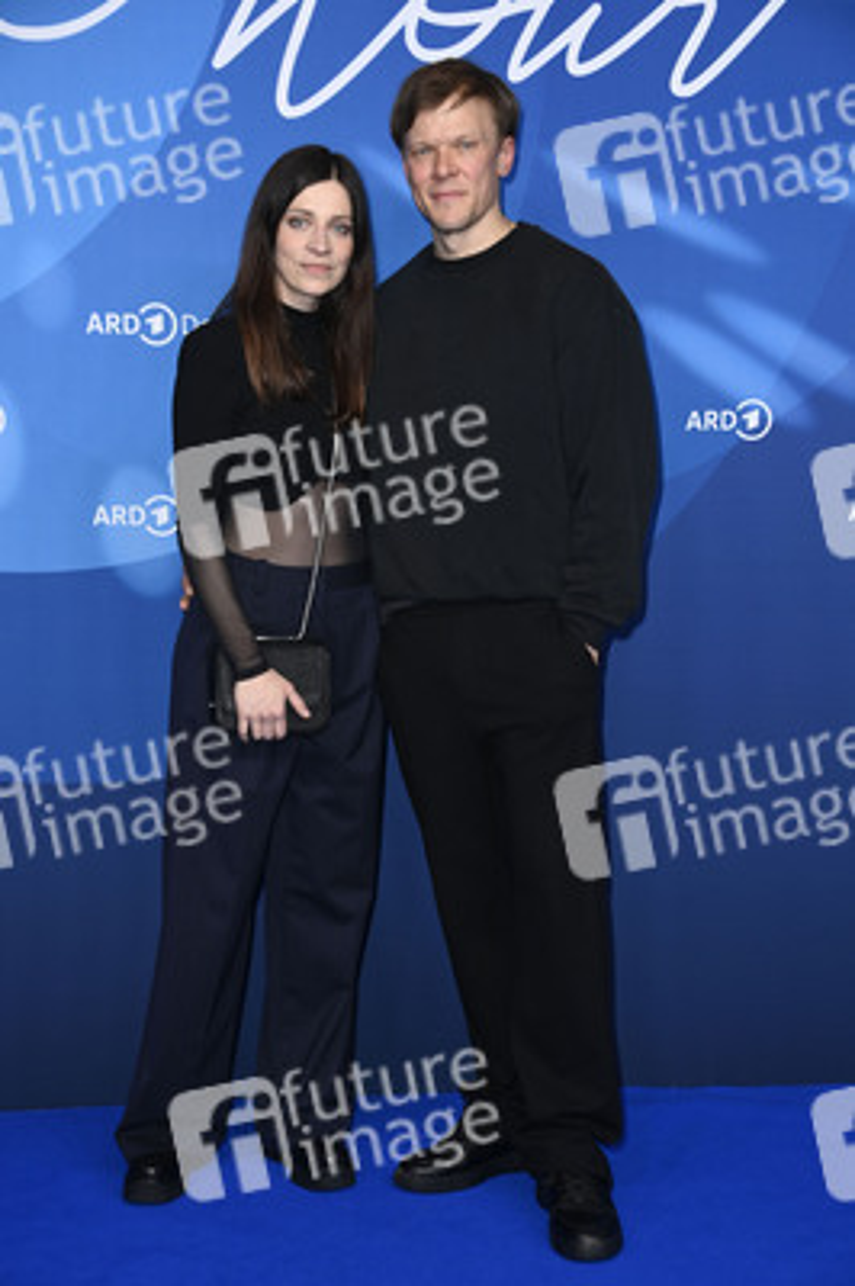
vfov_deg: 29.7
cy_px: 643
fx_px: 2427
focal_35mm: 68
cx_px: 428
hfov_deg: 20.0
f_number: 5.6
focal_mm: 68
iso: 800
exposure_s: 1/250
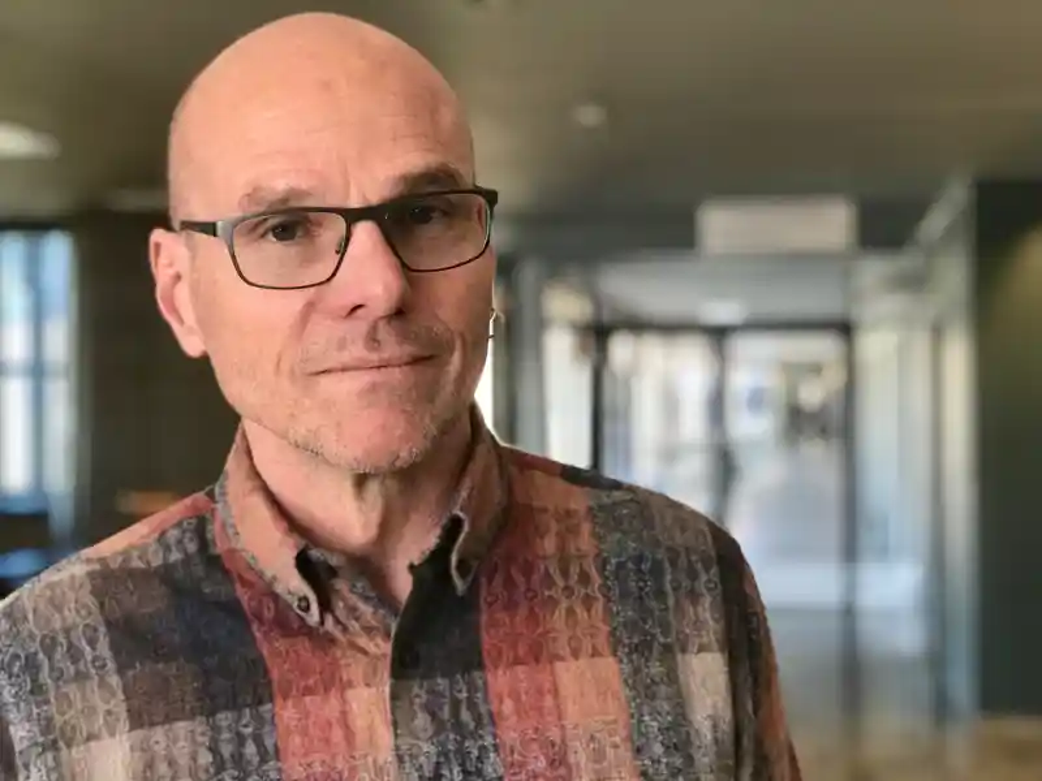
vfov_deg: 25.7
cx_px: 521
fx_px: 1716
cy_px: 390
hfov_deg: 33.8
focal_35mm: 57
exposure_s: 1/50
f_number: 2.8
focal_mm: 6.6
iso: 80
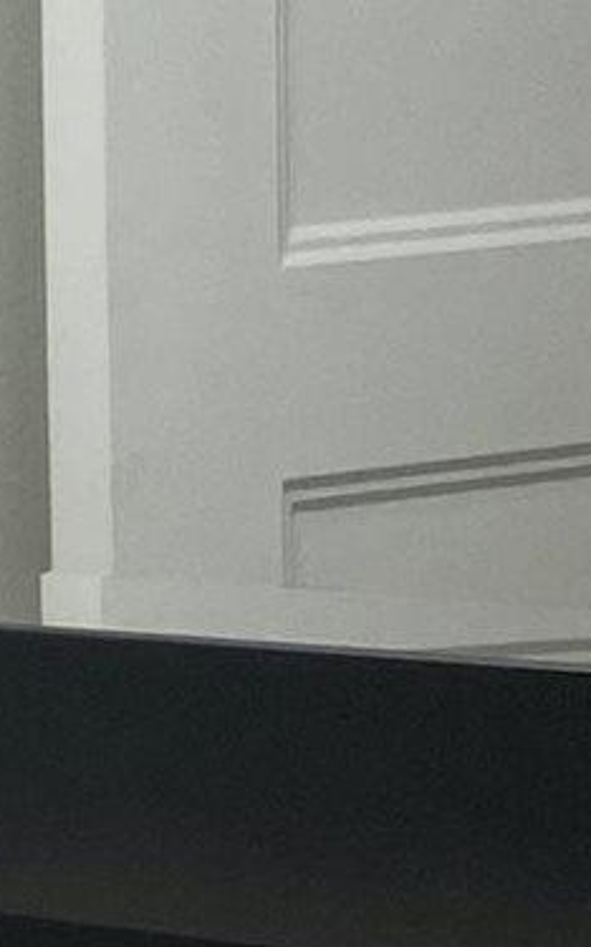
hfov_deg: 4.8
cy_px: 687
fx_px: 5831
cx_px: -2301
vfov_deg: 9.3
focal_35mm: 226
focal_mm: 4.25
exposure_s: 1/129
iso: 32
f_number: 1.8
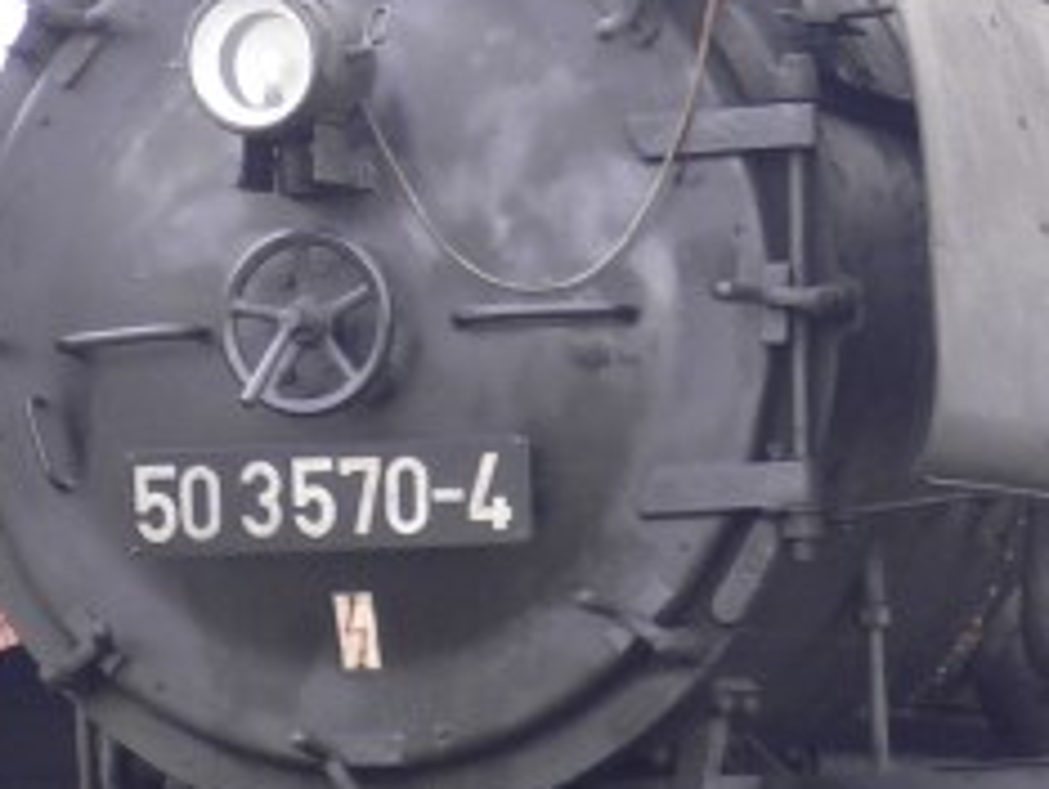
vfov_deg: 5.6
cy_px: 769
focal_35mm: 266
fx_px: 8069
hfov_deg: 7.4
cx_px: 1045
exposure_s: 1/20
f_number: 4.7
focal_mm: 14.8
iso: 100
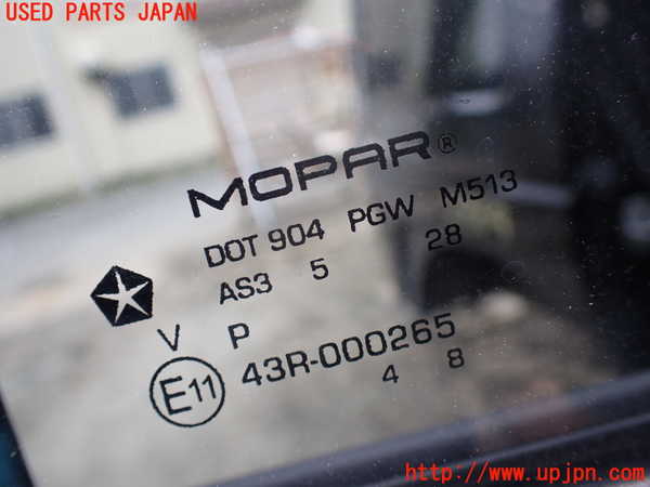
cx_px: 325
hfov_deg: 60.0
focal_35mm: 30
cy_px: 244
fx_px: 563
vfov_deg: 46.8
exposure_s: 1/125
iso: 125
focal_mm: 5.4
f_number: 2.3
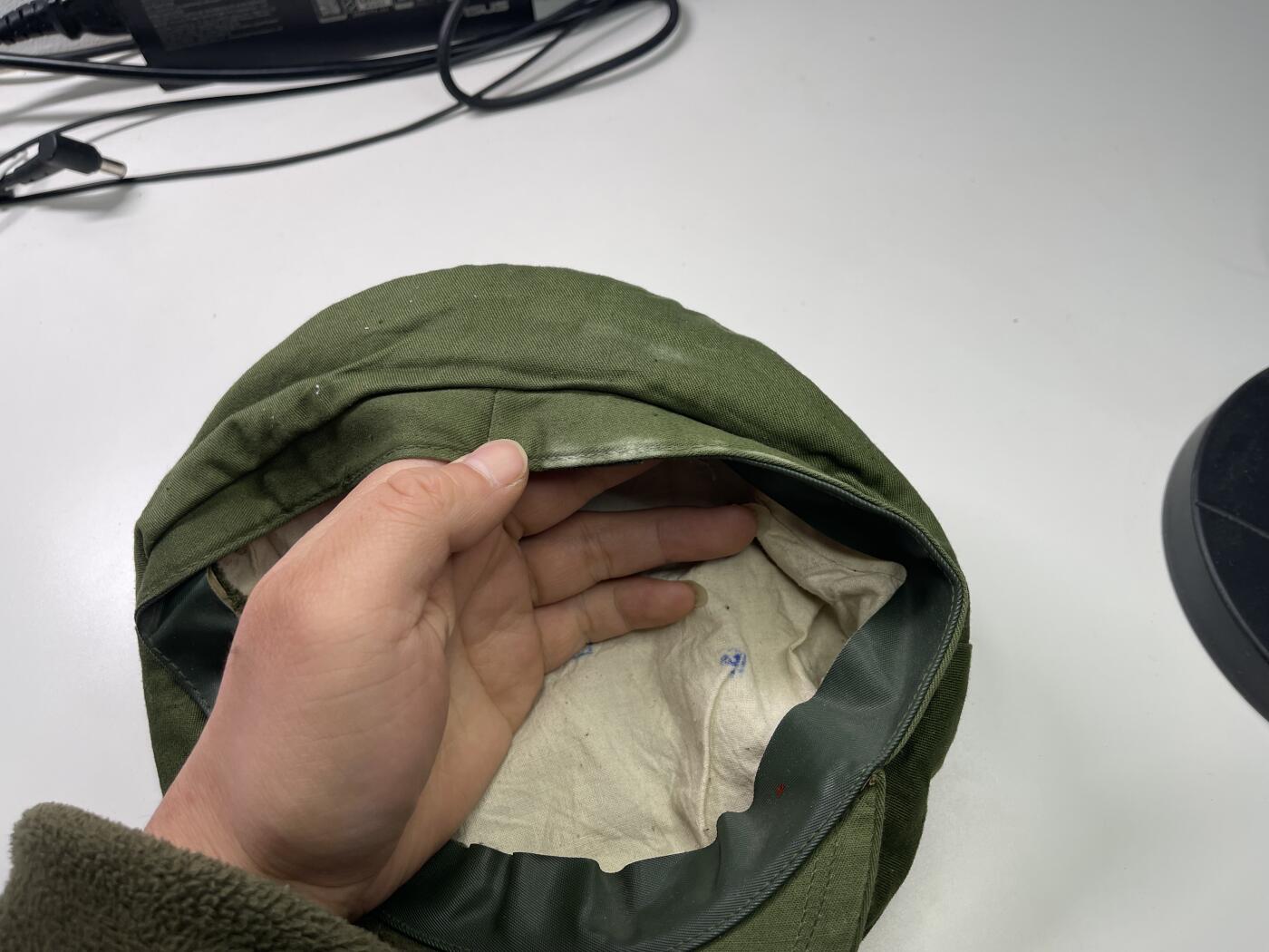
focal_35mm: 25
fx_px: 916
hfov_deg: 69.4
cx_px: 634
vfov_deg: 54.9
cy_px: 476
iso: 32
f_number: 1.6
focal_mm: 5.1
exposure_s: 1/102
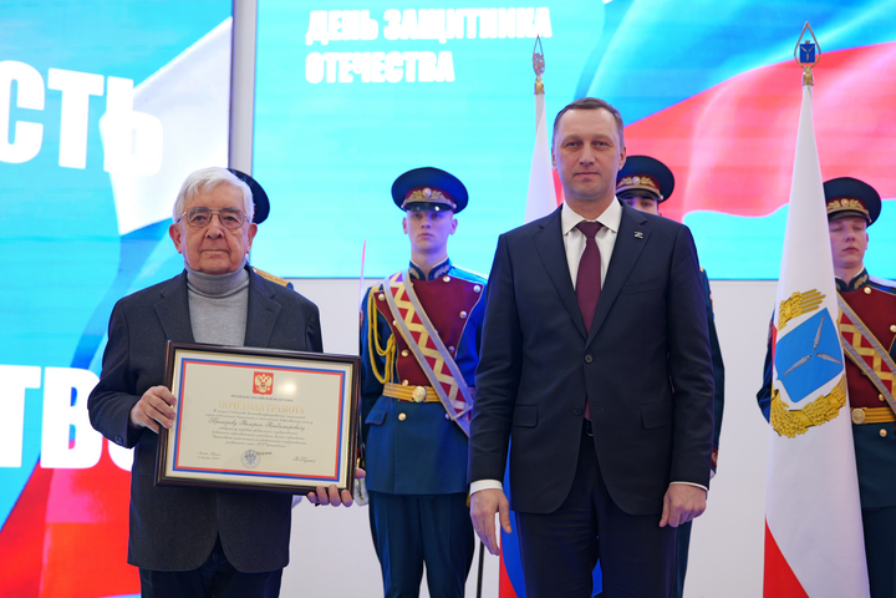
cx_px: 448
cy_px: 299
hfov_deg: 34.5
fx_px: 1443
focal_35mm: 58
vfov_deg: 23.4
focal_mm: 58
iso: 1600
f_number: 3.2
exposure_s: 1/250
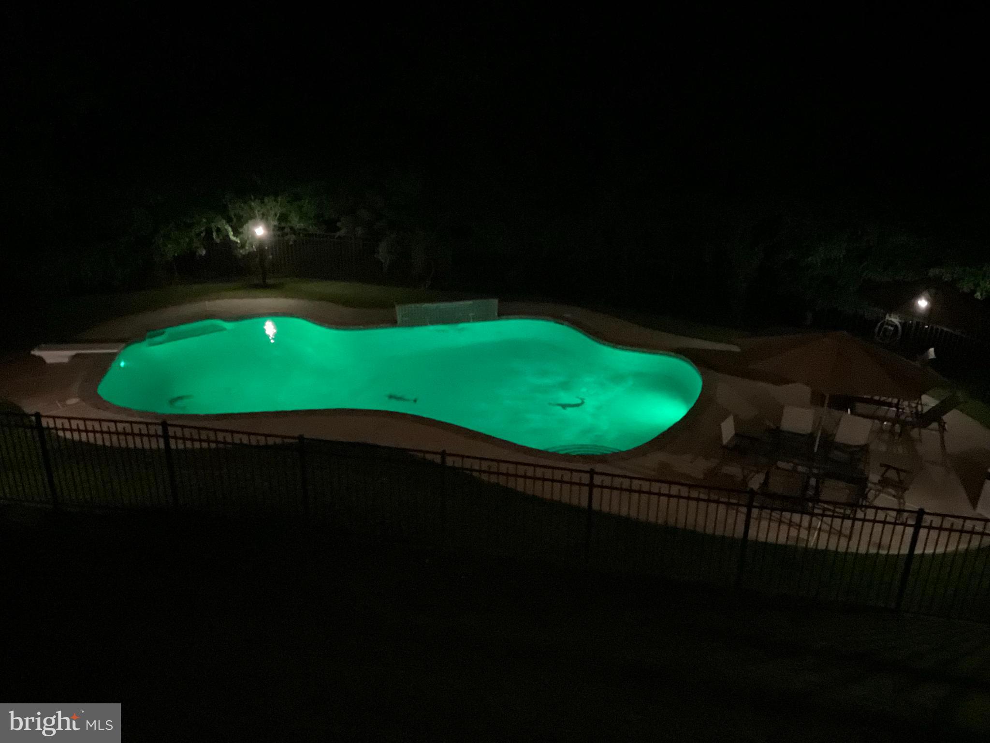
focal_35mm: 29
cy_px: 372
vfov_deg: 48.2
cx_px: 495
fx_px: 829
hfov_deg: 61.7
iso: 1600
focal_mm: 3
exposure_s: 1/15
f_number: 1.8
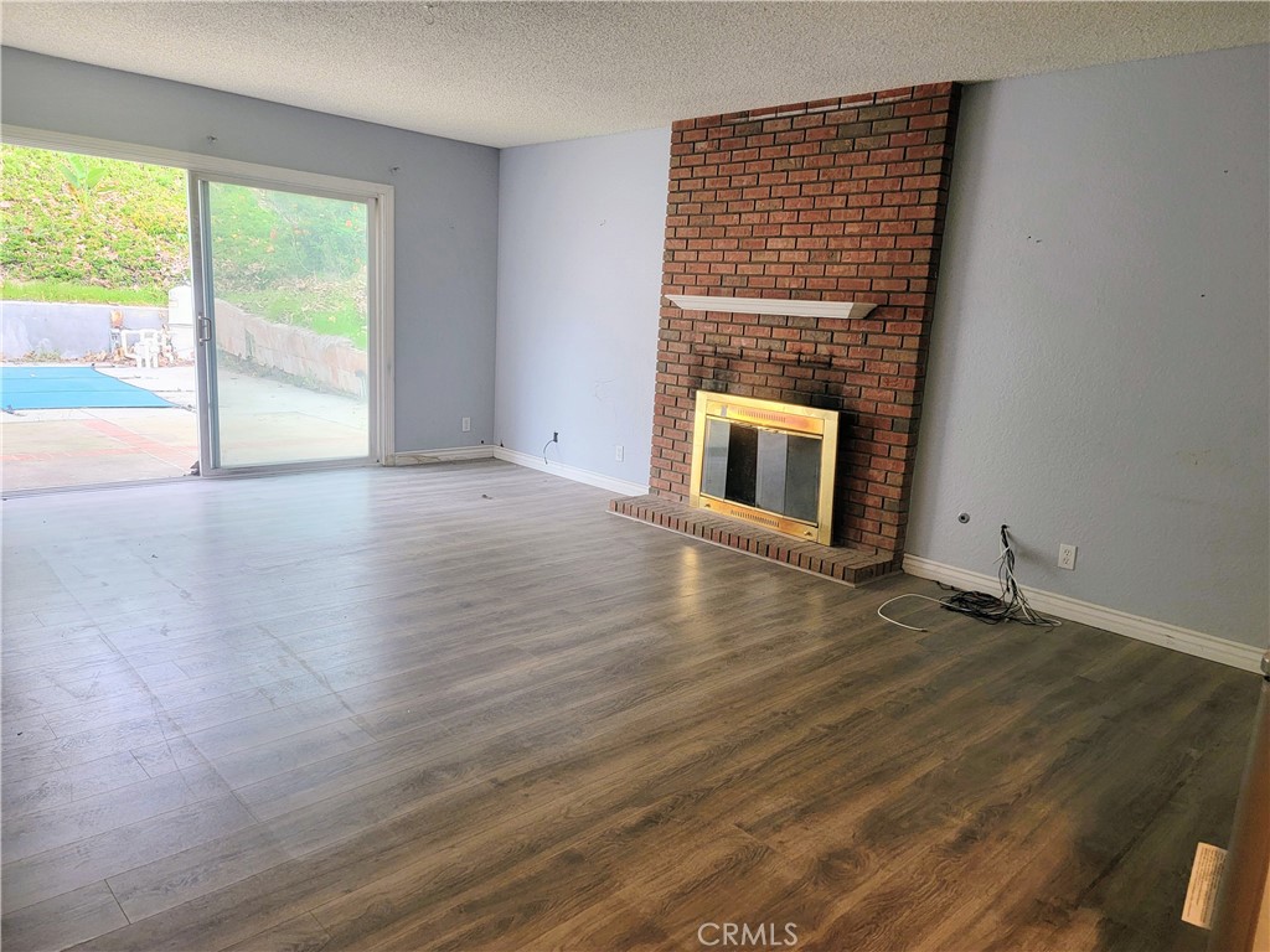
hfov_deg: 71.6
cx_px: 635
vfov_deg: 56.8
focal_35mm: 24
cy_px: 476
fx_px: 881
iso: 160
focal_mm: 6.7
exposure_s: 1/40
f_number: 1.8
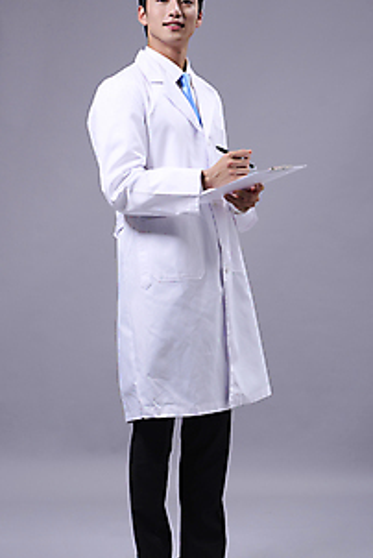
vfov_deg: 23.6
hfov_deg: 15.9
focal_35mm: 86
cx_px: 138
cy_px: 261
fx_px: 1333
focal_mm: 65
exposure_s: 1/125
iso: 160
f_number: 5.6
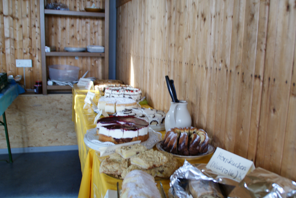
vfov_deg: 36.9
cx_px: 182
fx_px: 296
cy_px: 114
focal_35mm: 36
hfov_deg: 52.6
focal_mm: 18
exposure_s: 1/30
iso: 200
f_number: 3.5
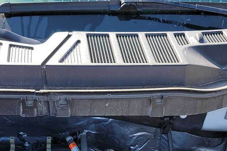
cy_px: 193
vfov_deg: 17.4
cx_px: 56
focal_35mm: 74
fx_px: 467
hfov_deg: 27.0
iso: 50
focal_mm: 6.7
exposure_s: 1/130
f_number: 1.8
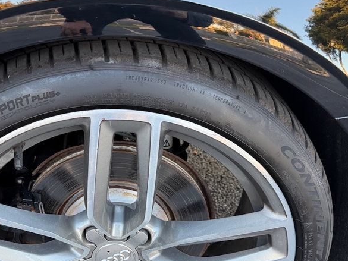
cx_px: 121
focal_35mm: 42
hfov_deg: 44.3
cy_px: 193
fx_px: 422
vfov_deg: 33.7
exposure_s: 1/105
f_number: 1.78
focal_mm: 6.76
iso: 200
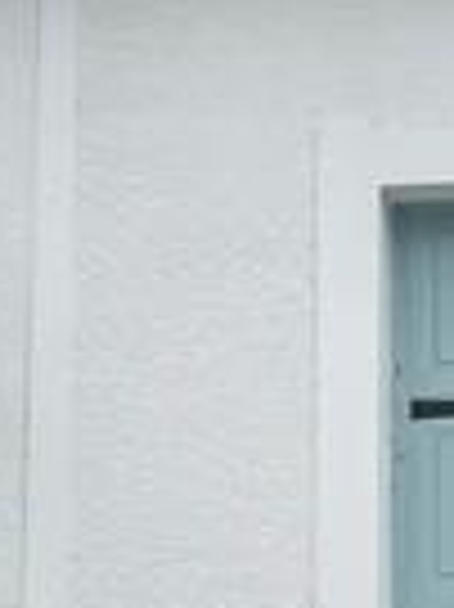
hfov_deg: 9.6
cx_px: 764
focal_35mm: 148
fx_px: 2592
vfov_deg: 13.3
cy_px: 135
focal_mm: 4.2
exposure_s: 1/121
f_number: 1.6
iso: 50
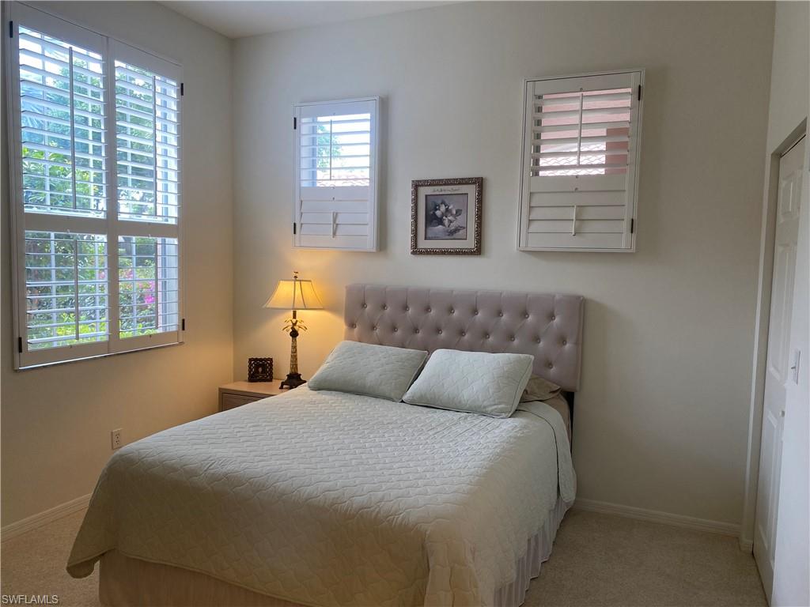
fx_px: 608
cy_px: 304
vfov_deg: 53.1
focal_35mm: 26
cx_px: 405
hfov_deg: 67.3
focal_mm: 4.25
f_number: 1.8
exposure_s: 1/120
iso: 64
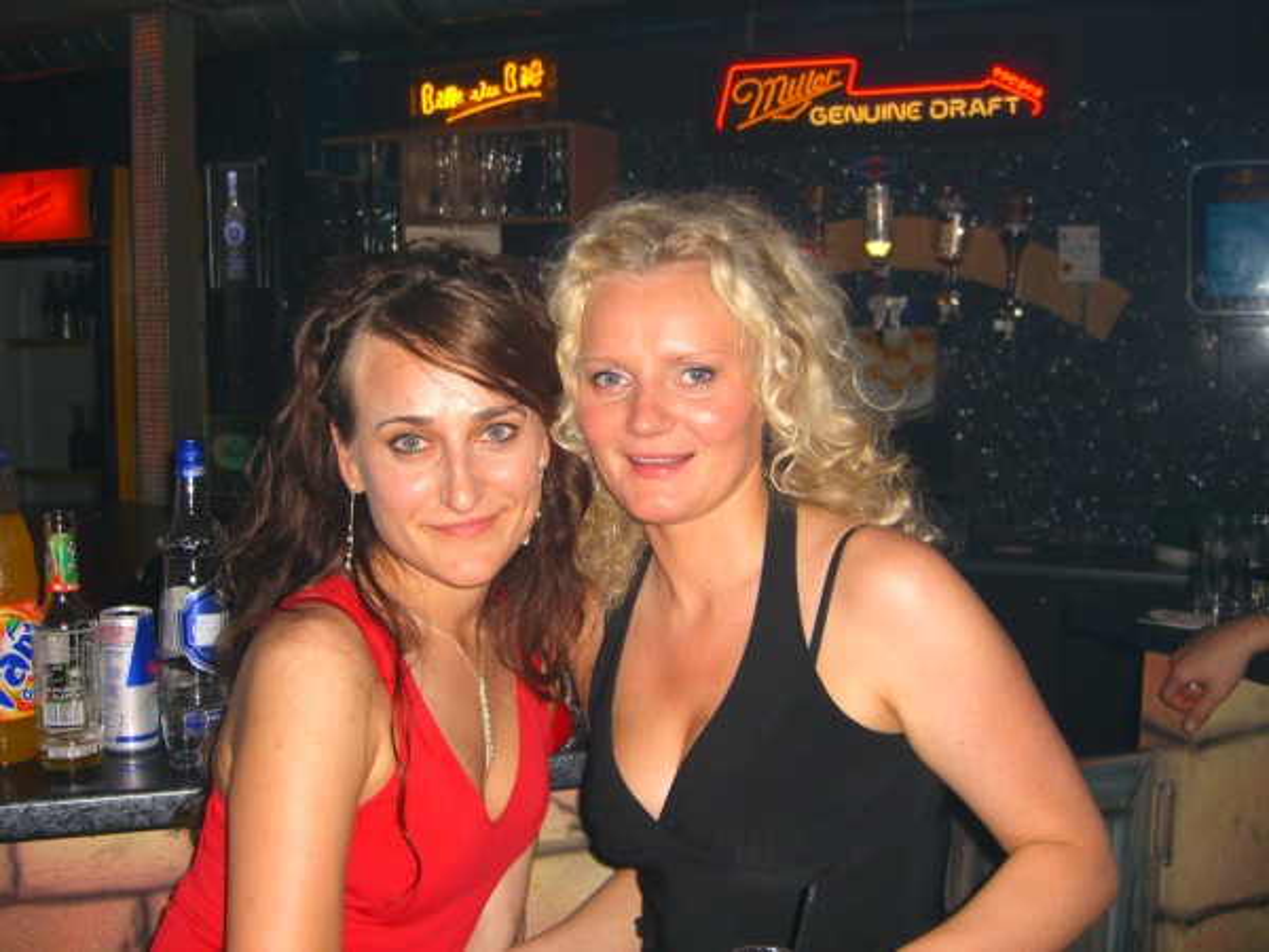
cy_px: 476
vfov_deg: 37.7
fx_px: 1393
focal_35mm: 38
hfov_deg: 49.0
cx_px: 634
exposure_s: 1/60
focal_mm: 7.9
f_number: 2.8
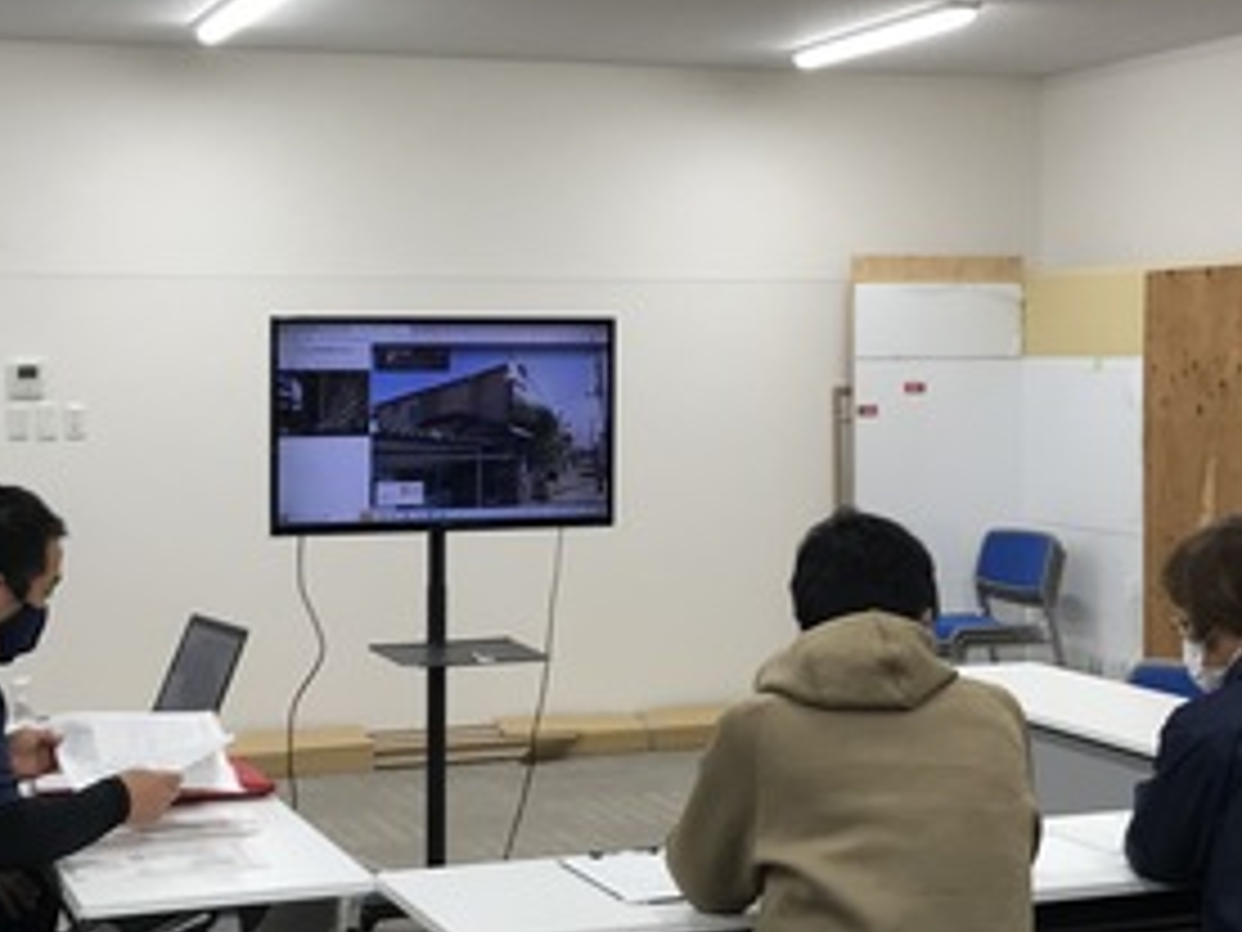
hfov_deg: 29.8
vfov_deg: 22.6
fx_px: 2332
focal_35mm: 65
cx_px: 576
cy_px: 428
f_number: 1.8
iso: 25
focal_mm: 3.99
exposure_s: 1/50
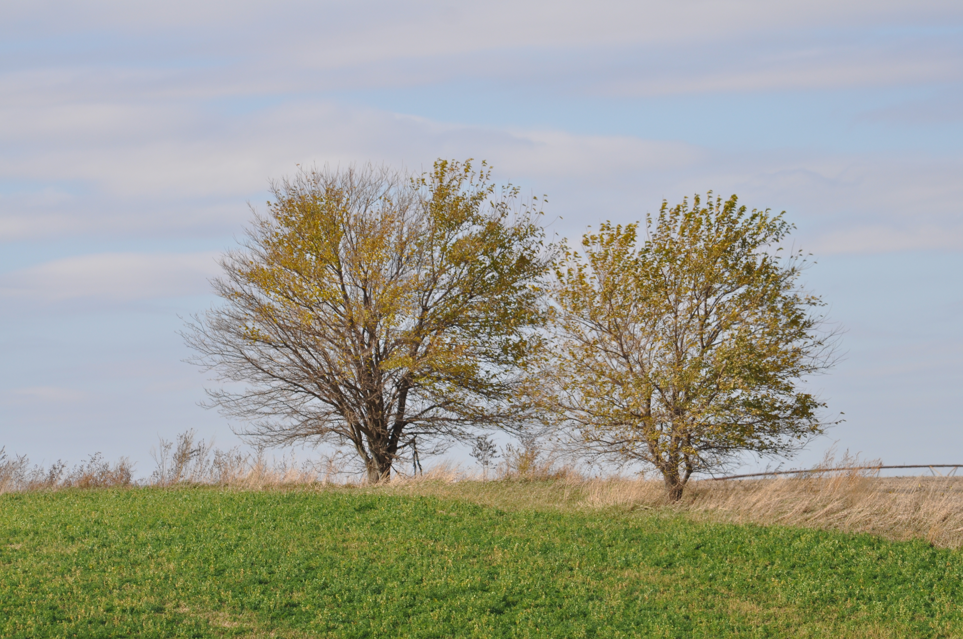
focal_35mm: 202
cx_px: 482
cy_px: 320
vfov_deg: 6.8
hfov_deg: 10.2
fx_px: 5410
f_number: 6.3
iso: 200
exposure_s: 1/640
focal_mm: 135
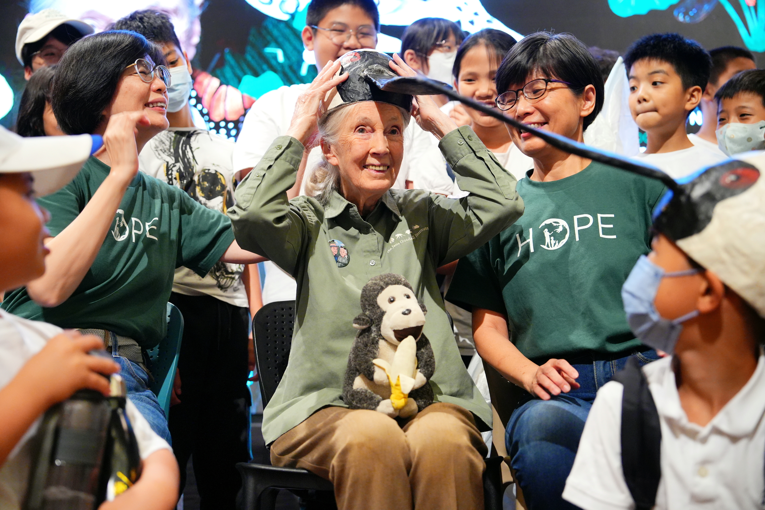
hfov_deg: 41.9
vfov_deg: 28.6
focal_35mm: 47
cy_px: 255
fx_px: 999
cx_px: 382
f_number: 2.8
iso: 3200
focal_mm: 47
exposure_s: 1/100
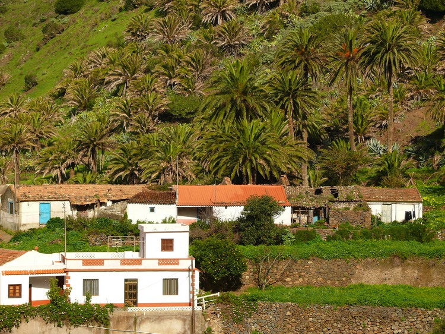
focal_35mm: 132
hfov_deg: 14.9
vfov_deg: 11.2
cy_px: 167
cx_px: 222
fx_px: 1696
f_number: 5
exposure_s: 1/250
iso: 100
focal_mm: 28
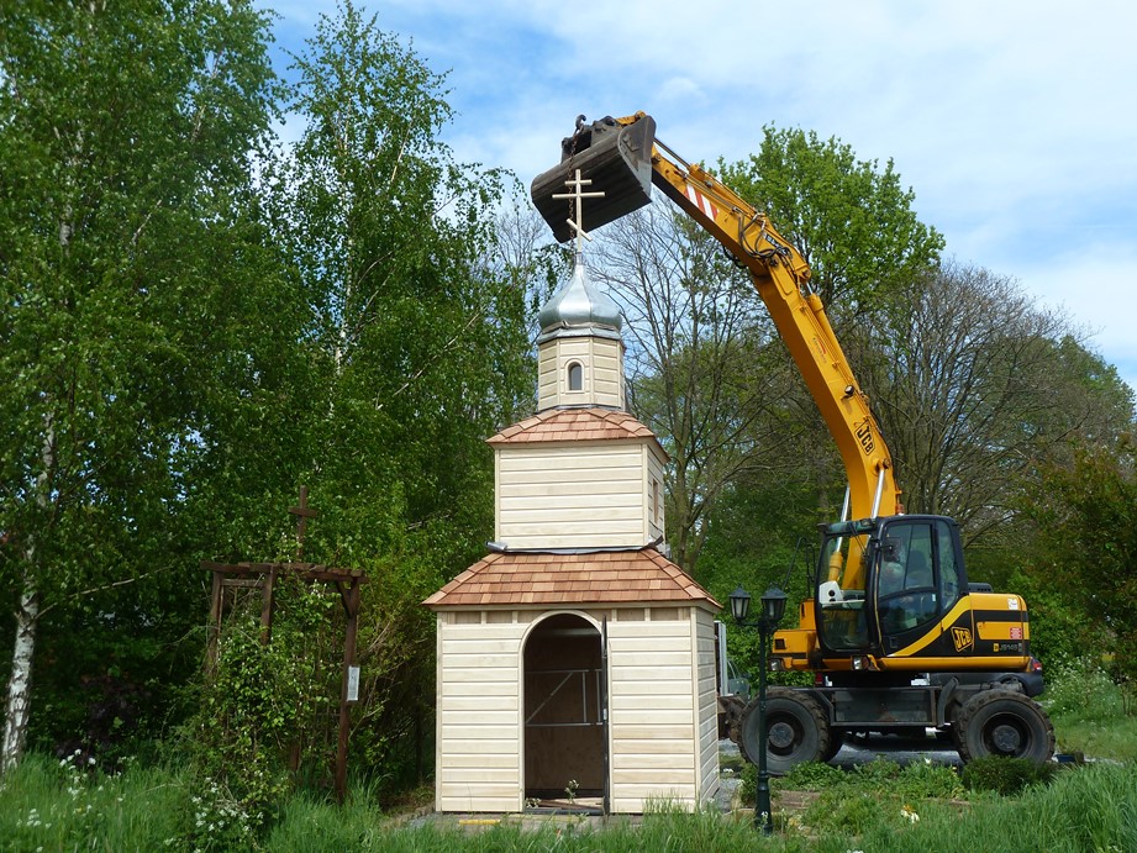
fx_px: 1314
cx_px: 568
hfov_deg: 46.8
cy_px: 426
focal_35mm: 40
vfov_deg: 36.0
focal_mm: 6.5
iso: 80
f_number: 4
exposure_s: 1/400
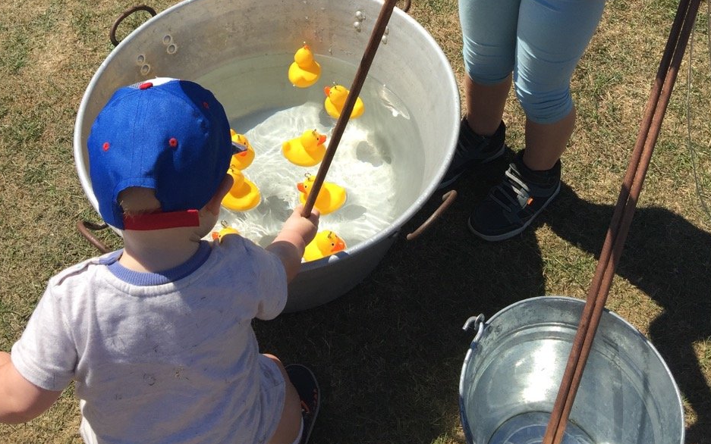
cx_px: 354
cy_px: -6
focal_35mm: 42
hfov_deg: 47.2
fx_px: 814
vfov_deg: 28.5
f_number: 2.2
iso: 32
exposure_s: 1/1883
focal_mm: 4.15
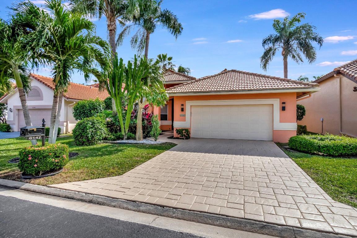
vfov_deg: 67.4
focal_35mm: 18
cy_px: 119
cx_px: 178
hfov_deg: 90.0
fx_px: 178
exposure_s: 1/4000
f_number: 8
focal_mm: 12
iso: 1000
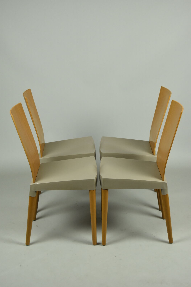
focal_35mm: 55
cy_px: 144
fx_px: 438
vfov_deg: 36.3
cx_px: 95
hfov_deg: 24.6
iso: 1250
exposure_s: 1/160
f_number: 4.8
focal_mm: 36
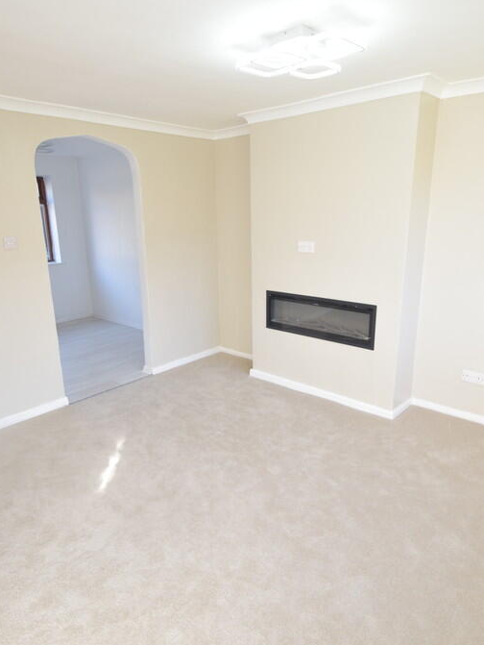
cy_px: 326
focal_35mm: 22
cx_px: 240
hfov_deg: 61.1
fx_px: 410
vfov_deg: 76.4
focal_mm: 10
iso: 800
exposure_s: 1/160
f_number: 6.3
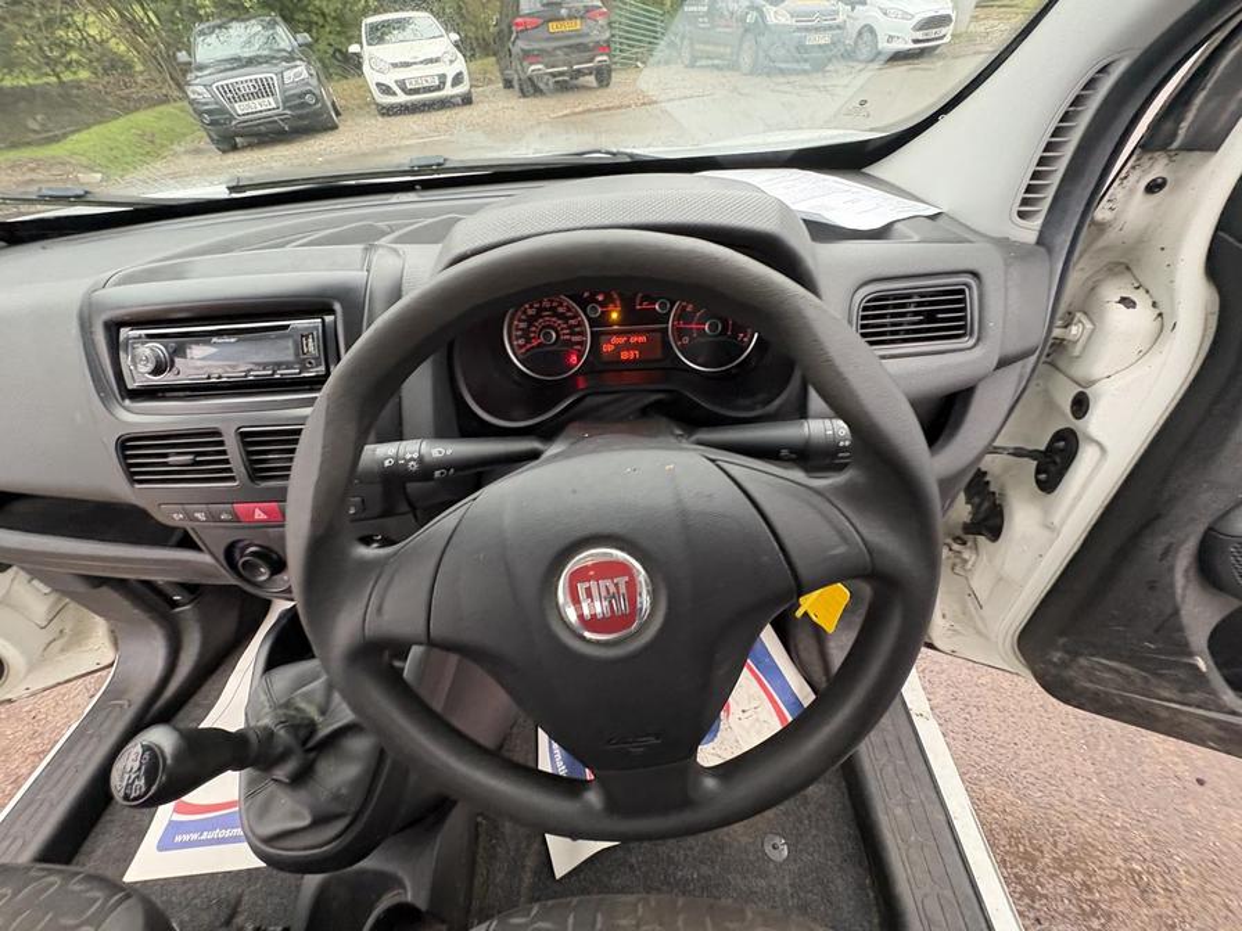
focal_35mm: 14
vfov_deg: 85.7
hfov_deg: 102.1
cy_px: 466
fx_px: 502
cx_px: 621
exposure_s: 1/60
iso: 400
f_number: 2.2
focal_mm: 2.22
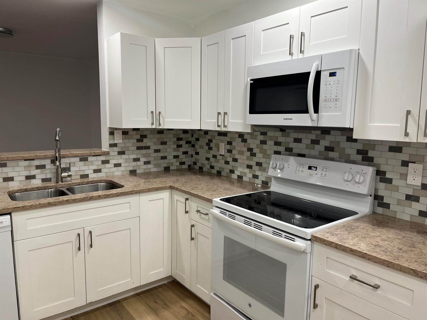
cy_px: 160
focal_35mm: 26
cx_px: 214
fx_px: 321
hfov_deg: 67.3
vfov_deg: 53.1
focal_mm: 5.1
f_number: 1.6
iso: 125
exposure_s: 1/120
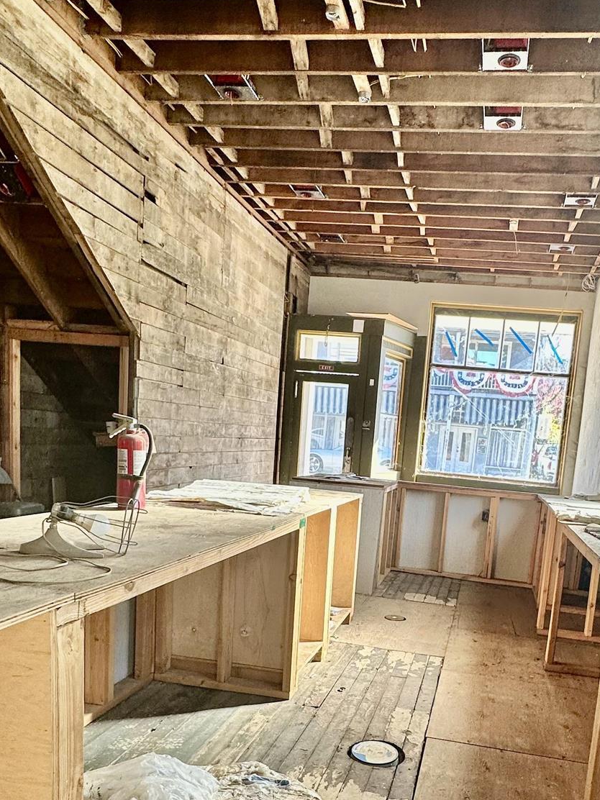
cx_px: 379
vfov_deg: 59.9
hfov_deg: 47.7
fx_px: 670
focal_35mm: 29
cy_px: 547
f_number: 2.2
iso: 64
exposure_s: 1/99
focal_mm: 2.22
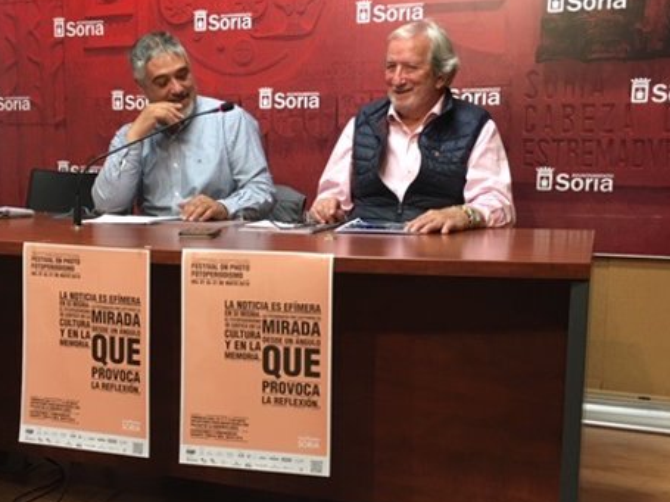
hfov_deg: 42.7
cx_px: 264
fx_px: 851
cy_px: 280
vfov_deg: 32.8
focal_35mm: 44
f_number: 2.2
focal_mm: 4.15
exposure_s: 1/33
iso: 160
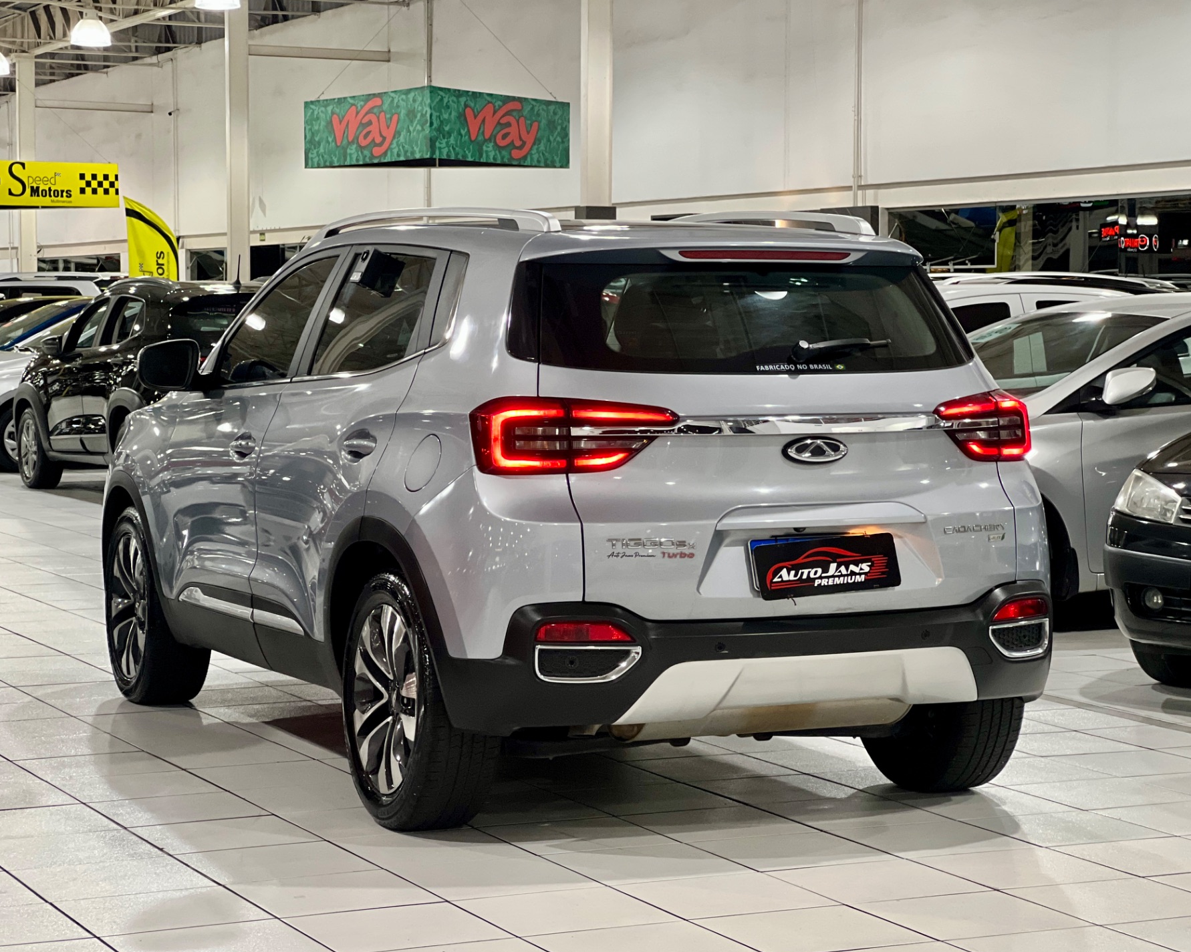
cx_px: 599
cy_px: 480
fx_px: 2855
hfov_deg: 23.6
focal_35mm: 81
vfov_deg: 18.9
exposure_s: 1/40
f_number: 2.8
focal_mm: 9
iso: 400
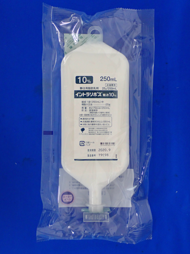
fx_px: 359
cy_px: 127
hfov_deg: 29.7
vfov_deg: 38.9
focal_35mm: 49
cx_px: 95
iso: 500
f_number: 3.2
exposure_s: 1/50
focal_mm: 8.99
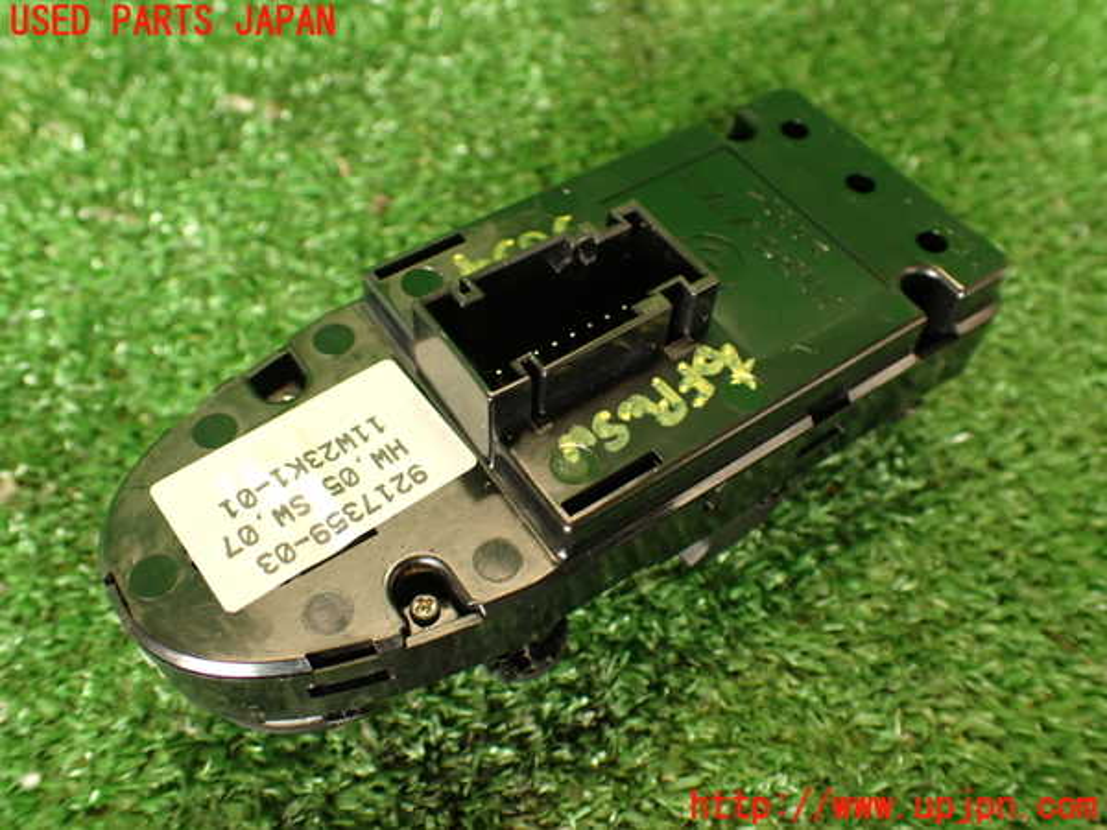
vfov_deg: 44.2
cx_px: 554
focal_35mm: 32
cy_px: 415
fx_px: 1023
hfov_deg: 56.8
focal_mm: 5.79
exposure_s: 1/30
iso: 250
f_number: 2.4
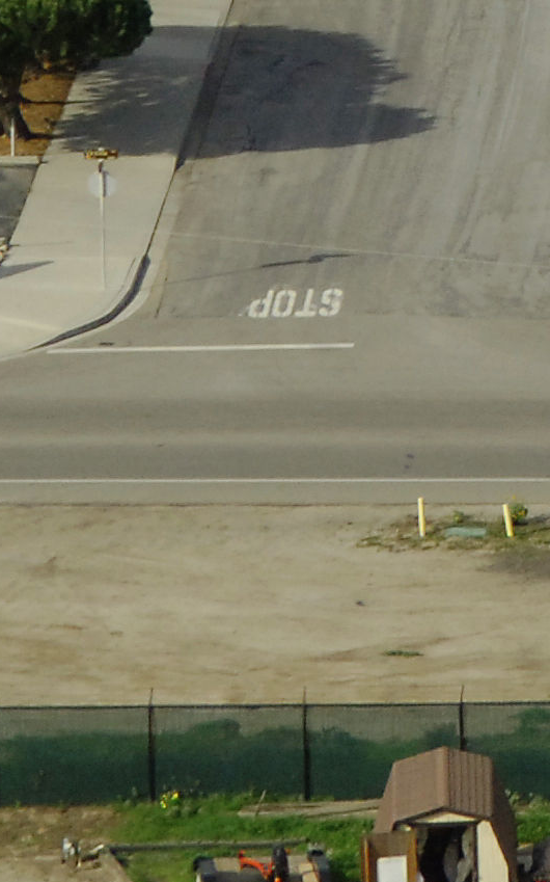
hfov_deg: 2.4
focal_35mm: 540
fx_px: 12962
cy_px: -474
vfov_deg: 3.9
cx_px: 1156
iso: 400
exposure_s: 1/1000
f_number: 7.6
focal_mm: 70
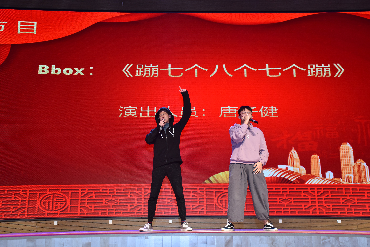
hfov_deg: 46.4
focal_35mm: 42
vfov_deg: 31.9
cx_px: 185
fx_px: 432
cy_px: 124
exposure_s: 1/200
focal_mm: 42
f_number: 4.5
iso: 2000
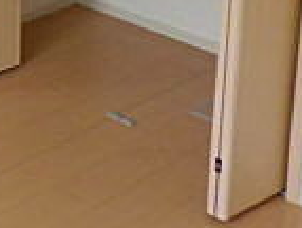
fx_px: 1015
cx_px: -32
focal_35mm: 116
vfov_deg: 12.0
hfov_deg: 16.4
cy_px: -158
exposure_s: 1/80
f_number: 2.8
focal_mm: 4.7
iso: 100
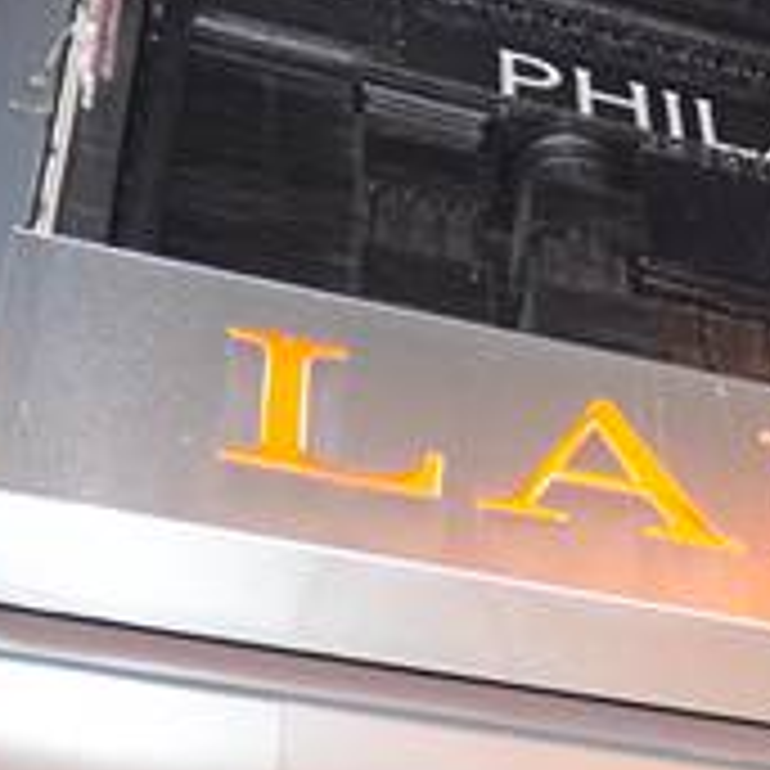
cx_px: 1103
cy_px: 788
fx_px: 2265
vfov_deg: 18.7
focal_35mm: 90
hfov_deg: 17.6
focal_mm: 22
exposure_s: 1/30
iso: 1250
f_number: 2.8
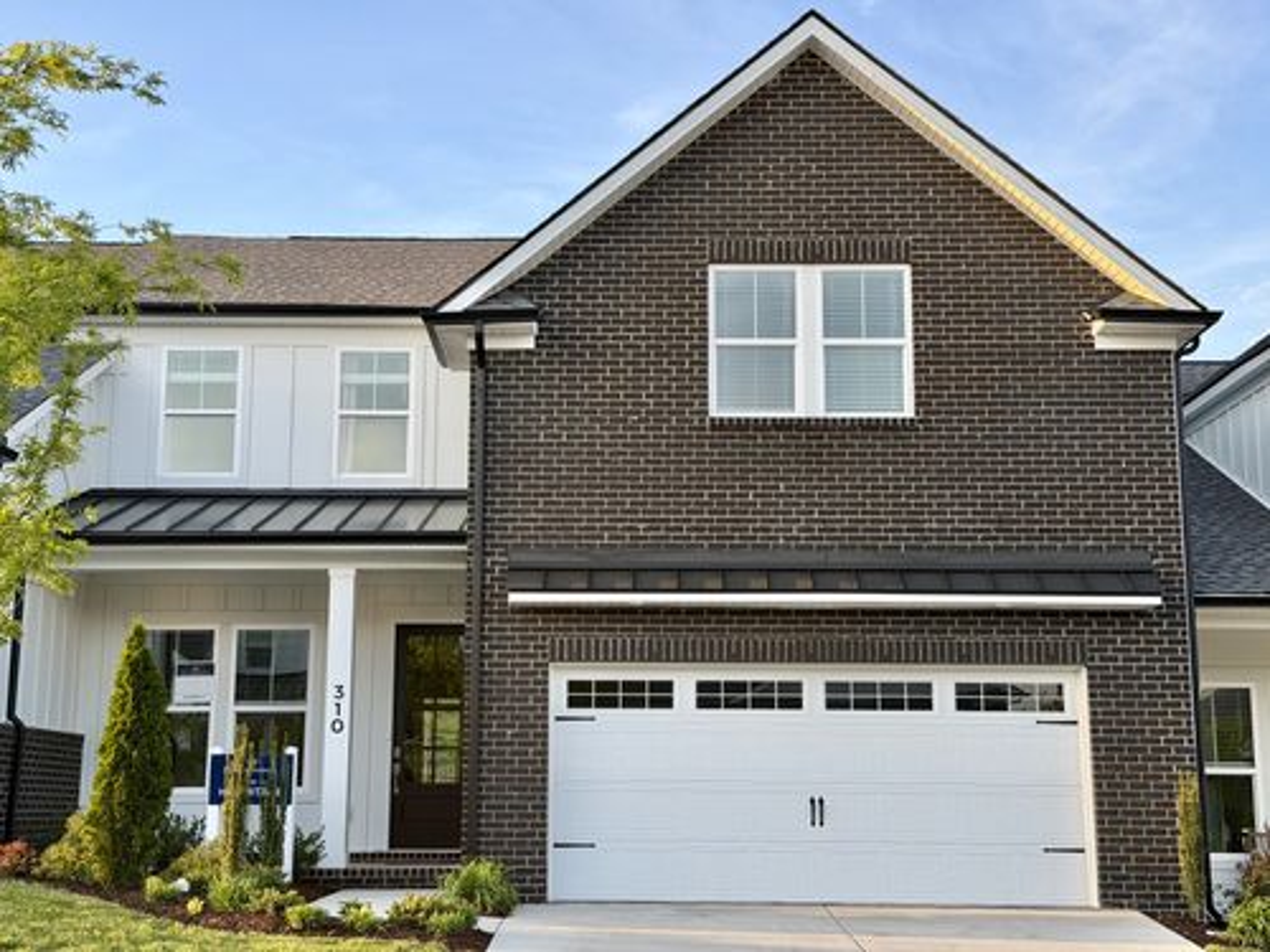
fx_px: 1761
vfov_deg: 30.3
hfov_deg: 39.7
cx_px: 635
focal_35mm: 48
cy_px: 476
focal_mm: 6.76
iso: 64
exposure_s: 1/646
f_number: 1.78
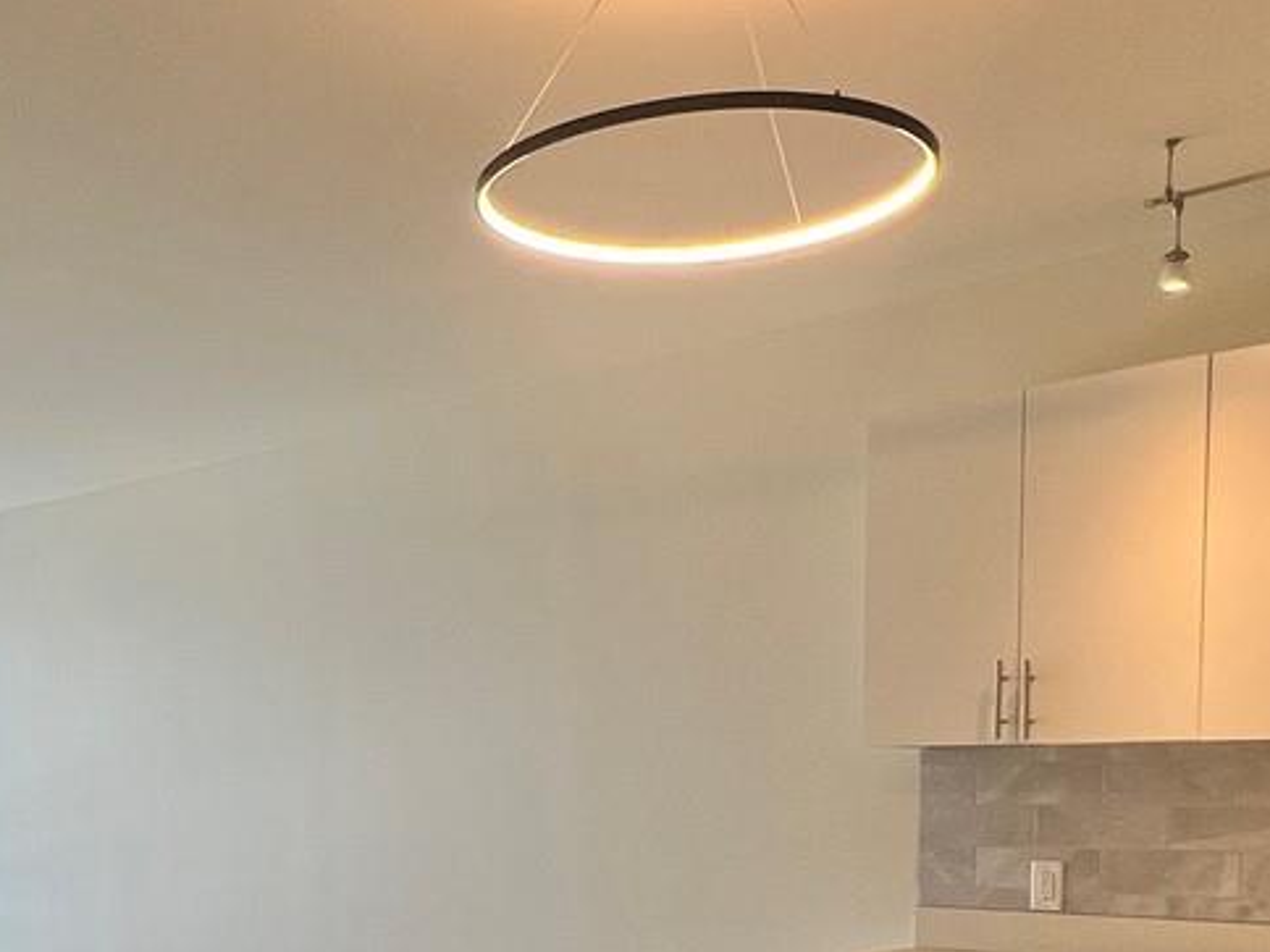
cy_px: 894
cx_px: 262
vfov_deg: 31.7
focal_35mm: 43
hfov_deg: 42.0
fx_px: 1578
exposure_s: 1/124
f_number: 1.8
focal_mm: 1.57
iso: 32
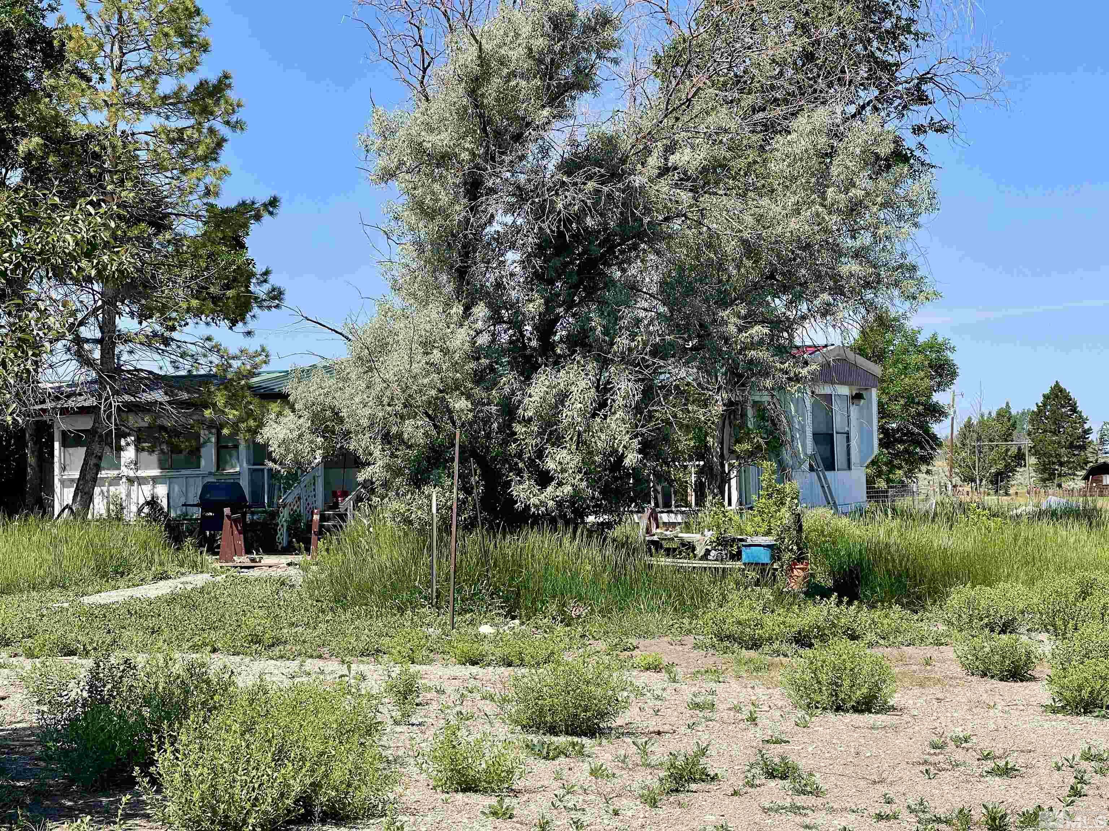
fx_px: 2050
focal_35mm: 64
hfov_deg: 30.3
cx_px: 554
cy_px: 416
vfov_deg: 22.9
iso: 20
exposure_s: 1/1064
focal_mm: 7.5
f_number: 2.2
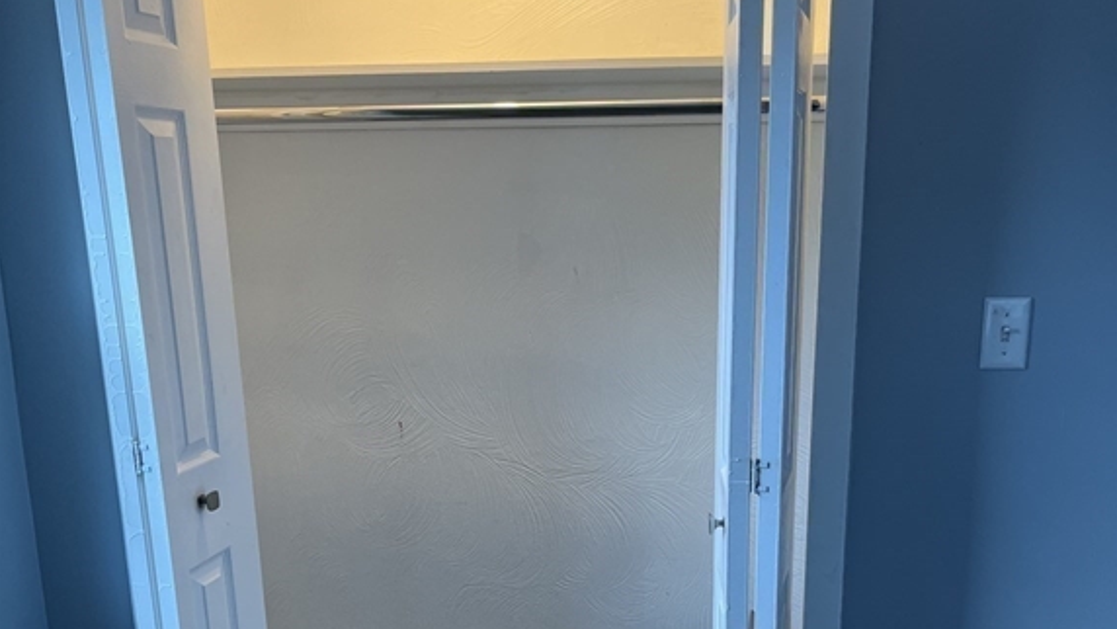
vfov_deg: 30.6
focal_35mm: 38
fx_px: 1126
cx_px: 558
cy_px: 479
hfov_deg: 52.8
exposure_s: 1/120
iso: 80
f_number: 1.6
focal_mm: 5.1
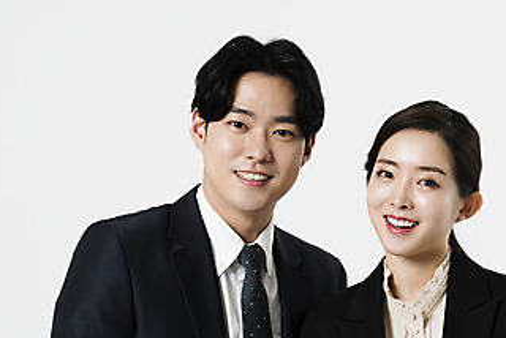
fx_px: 2265
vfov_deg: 8.5
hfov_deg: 12.7
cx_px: 311
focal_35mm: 161
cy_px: 303
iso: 64
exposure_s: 1/125
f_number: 8
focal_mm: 86
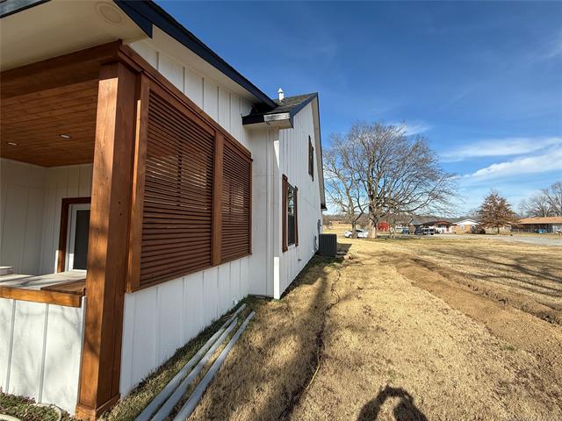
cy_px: 210
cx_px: 281
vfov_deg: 85.7
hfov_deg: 102.1
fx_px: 227
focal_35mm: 14
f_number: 2.2
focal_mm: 2.22
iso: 50
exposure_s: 1/1399
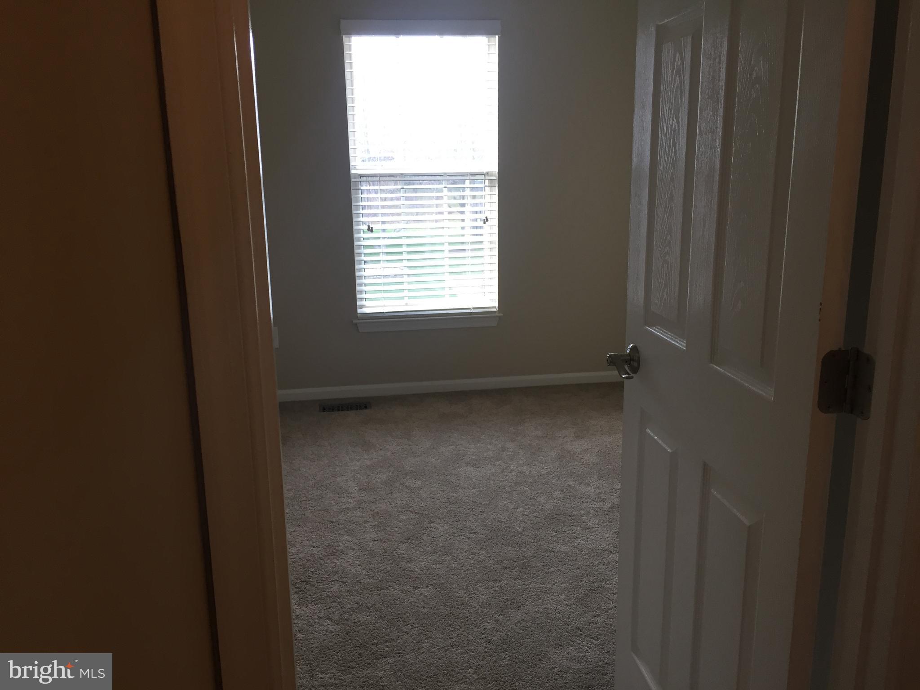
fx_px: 771
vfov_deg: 48.2
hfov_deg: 61.7
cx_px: 460
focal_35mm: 29
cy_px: 345
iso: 32
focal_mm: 4.15
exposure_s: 1/30
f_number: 2.2
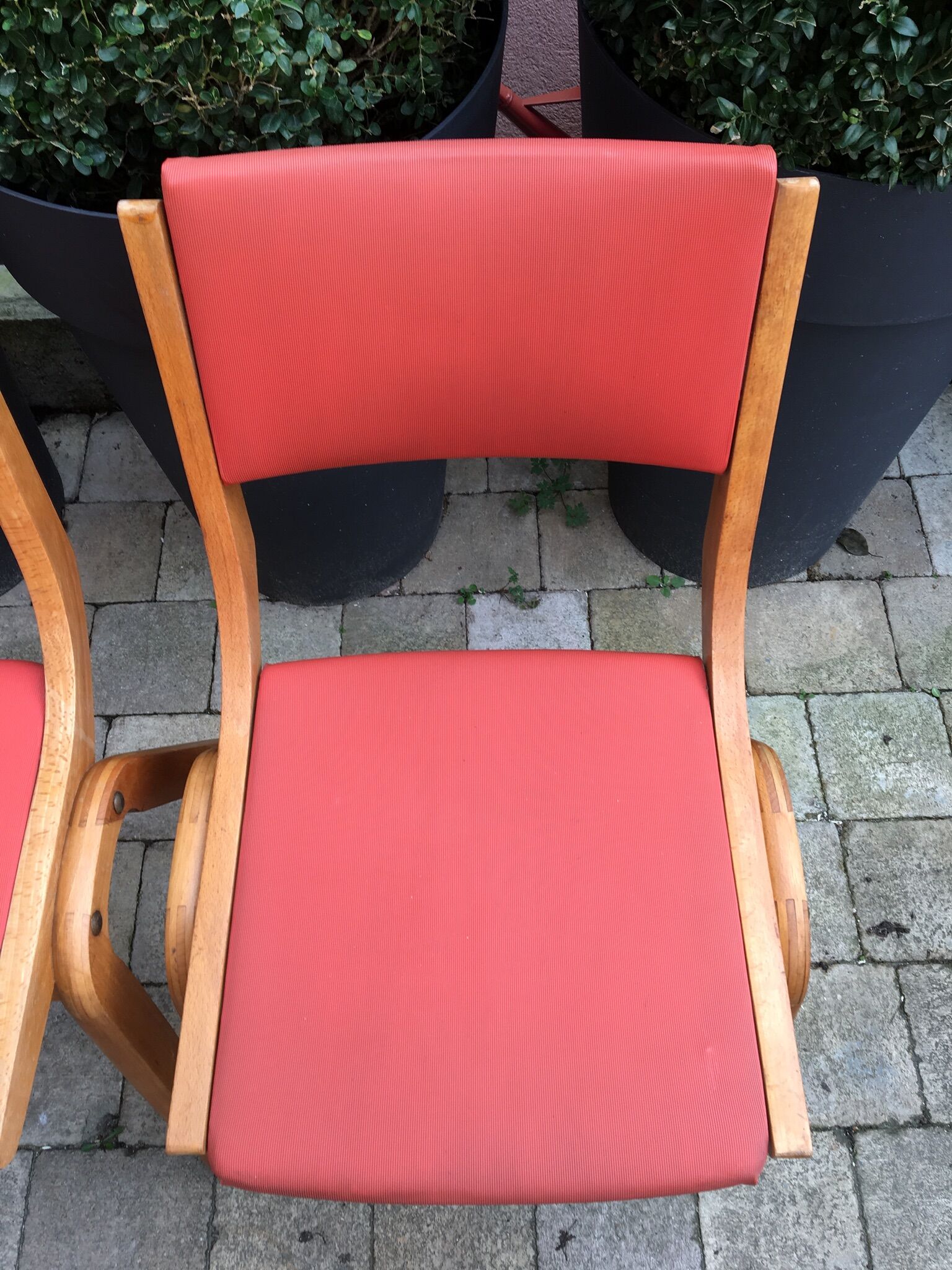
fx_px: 1063
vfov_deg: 61.7
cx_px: 476
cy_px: 635
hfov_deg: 48.2
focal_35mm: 29
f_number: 2.2
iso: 25
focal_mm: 4.15
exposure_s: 1/50
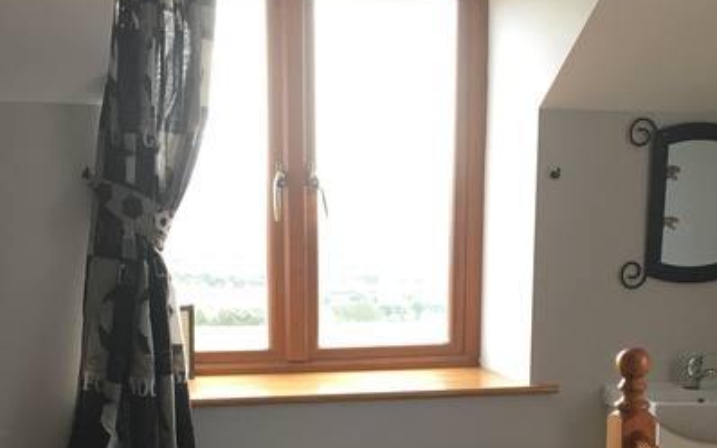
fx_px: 1544
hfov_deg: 26.1
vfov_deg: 15.9
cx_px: 375
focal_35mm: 79
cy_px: 524
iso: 25
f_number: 2.2
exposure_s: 1/33
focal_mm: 4.15
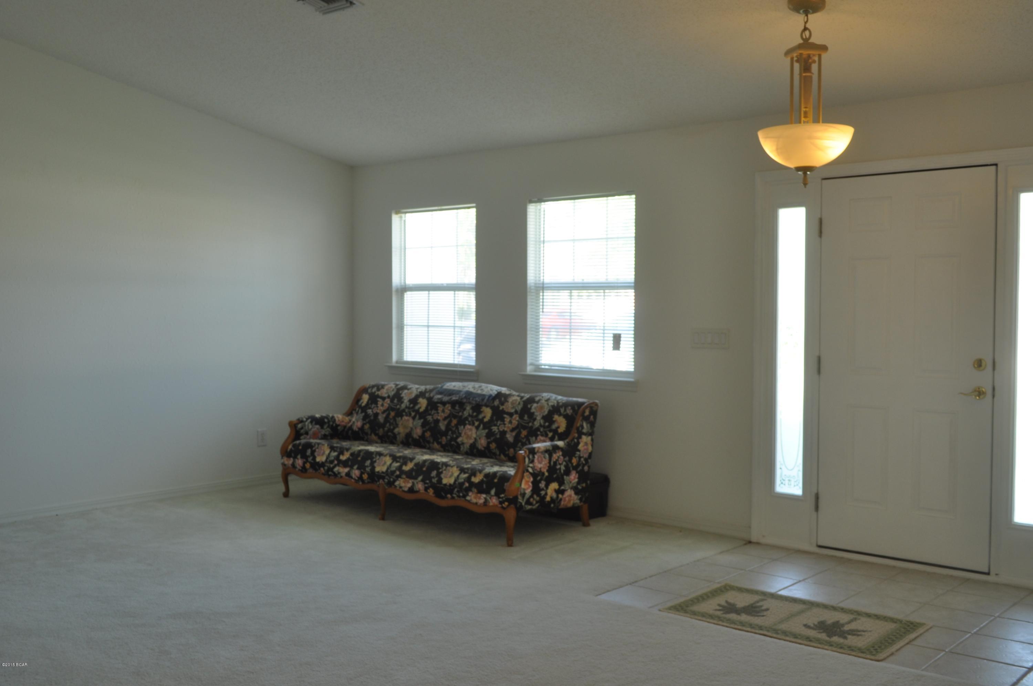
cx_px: 516
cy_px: 343
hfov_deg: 53.2
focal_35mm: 36
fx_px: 1032
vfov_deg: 36.8
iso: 200
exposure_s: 1/15
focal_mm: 24
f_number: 7.1
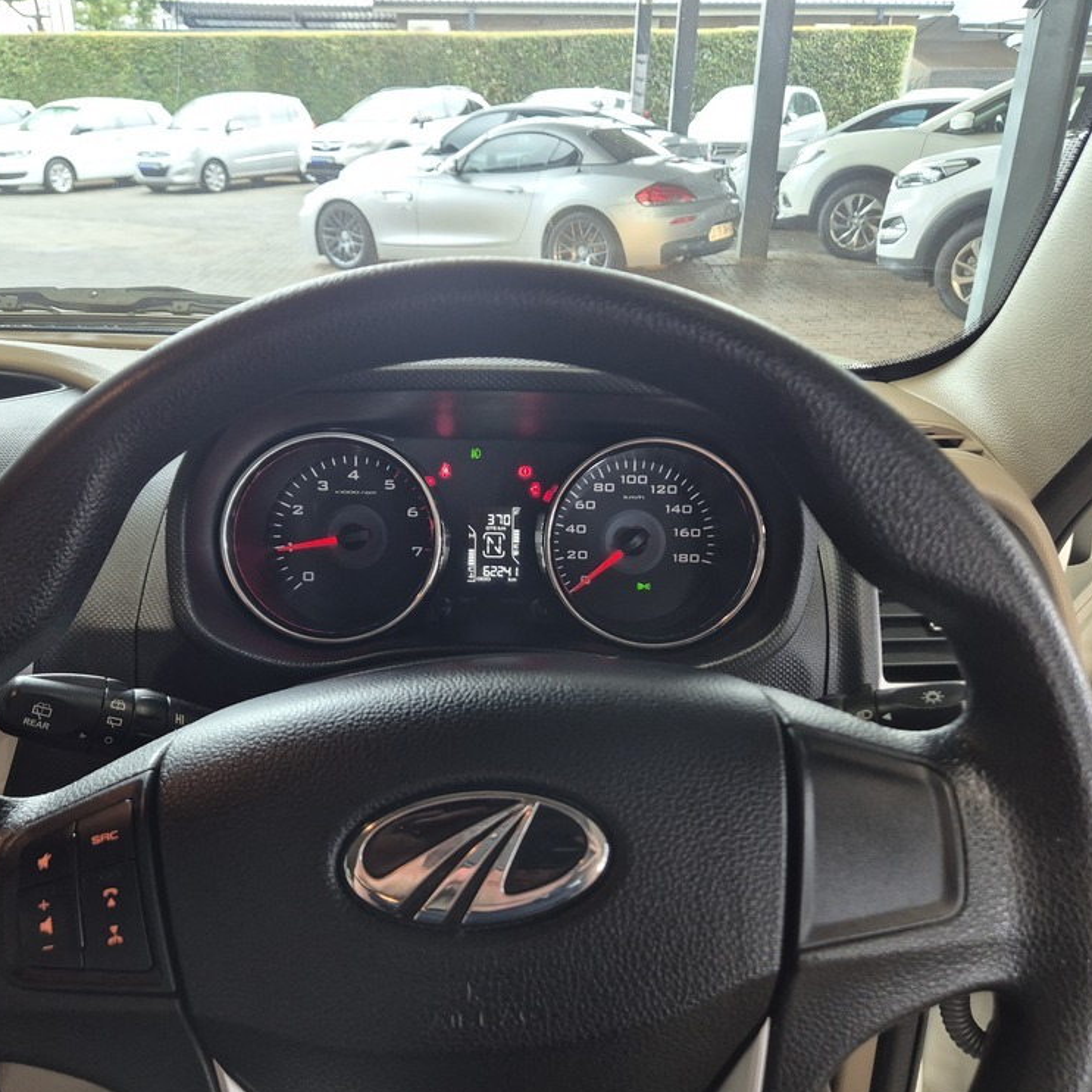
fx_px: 999
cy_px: 547
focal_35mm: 28
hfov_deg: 57.2
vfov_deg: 57.3
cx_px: 500
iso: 250
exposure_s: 1/100
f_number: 1.8
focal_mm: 5.4
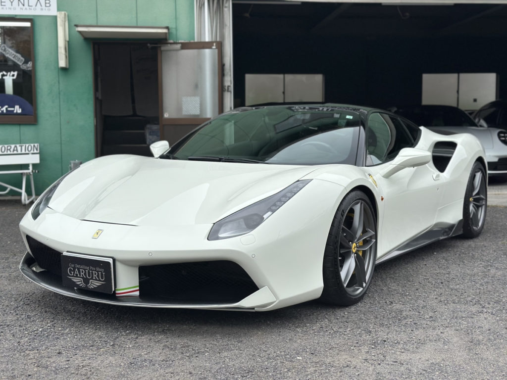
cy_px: 190
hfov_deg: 39.7
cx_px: 254
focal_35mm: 48
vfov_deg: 30.3
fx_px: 703
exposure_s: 1/3876
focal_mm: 6.86
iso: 100
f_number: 1.78
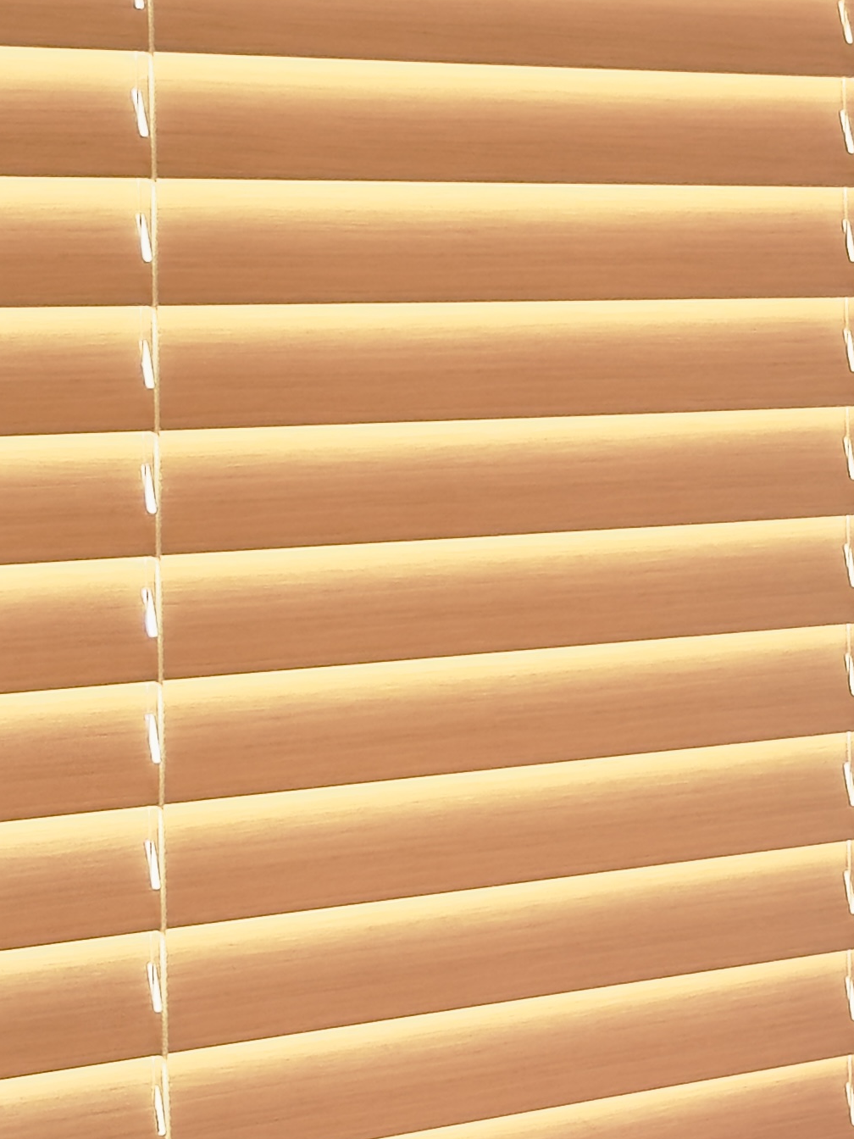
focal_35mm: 144
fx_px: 4737
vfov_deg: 13.7
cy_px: 553
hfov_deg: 10.1
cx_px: 1029
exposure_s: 1/121
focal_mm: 6.76
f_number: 1.78
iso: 64
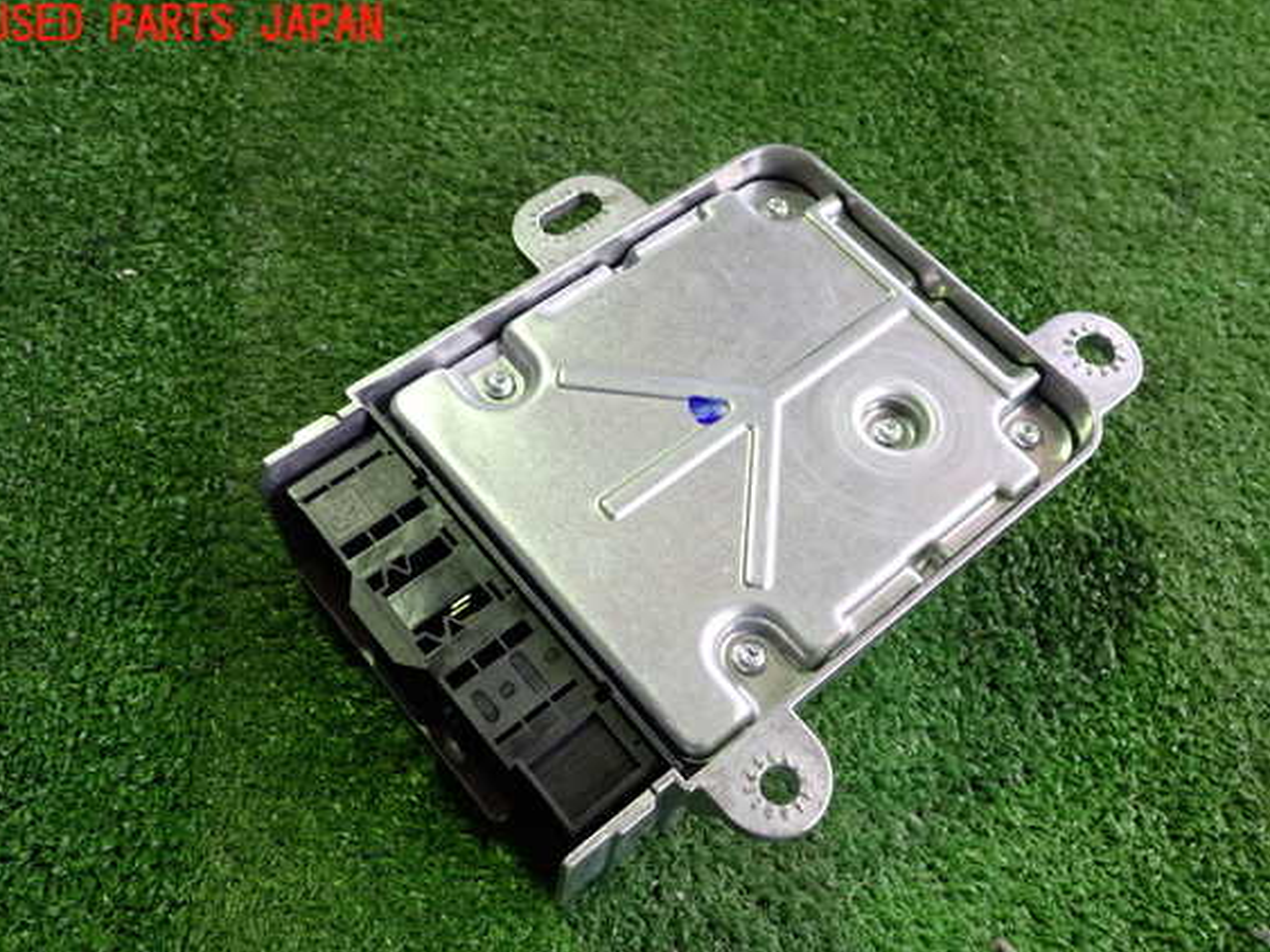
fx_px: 1174
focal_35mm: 32
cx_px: 650
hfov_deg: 56.8
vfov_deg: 44.1
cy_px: 505
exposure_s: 1/30
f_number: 2.3
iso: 250
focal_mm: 5.4
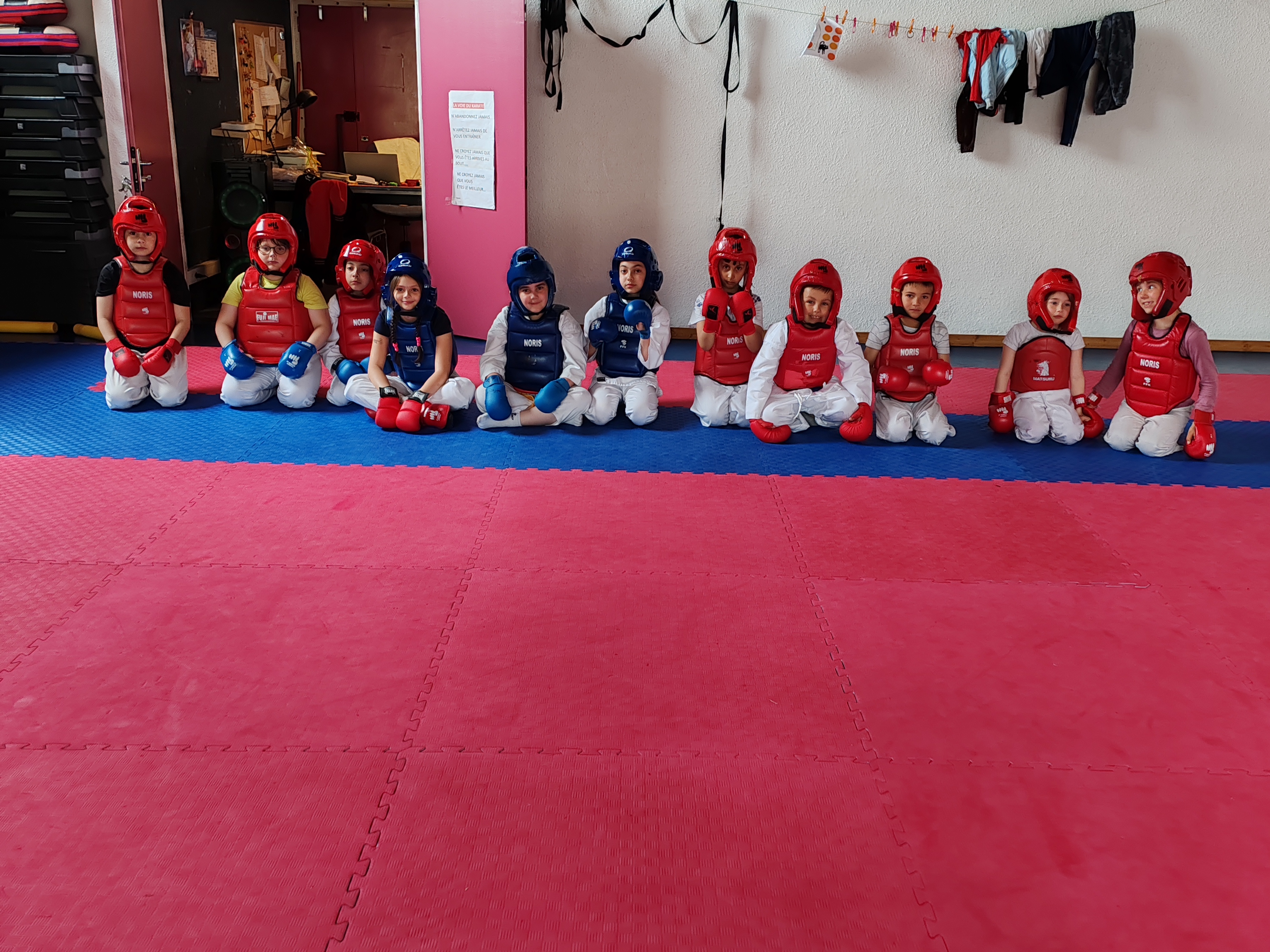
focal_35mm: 33
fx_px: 1211
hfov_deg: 55.4
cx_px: 635
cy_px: 476
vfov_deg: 42.9
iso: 320
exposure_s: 1/100
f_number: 1.9
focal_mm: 6.12
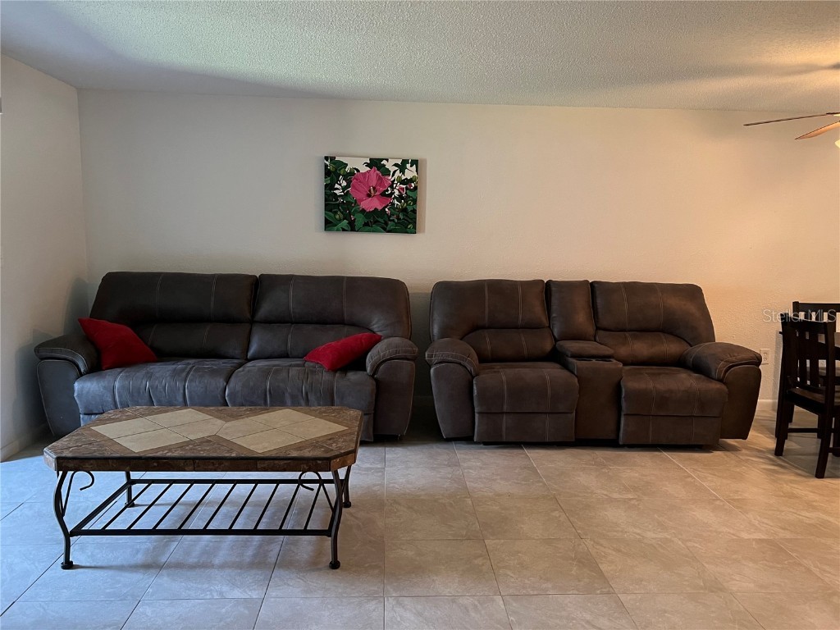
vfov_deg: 53.1
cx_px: 420
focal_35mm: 26
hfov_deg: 67.3
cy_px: 315
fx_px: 631
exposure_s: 1/60
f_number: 1.5
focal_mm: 5.7
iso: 500
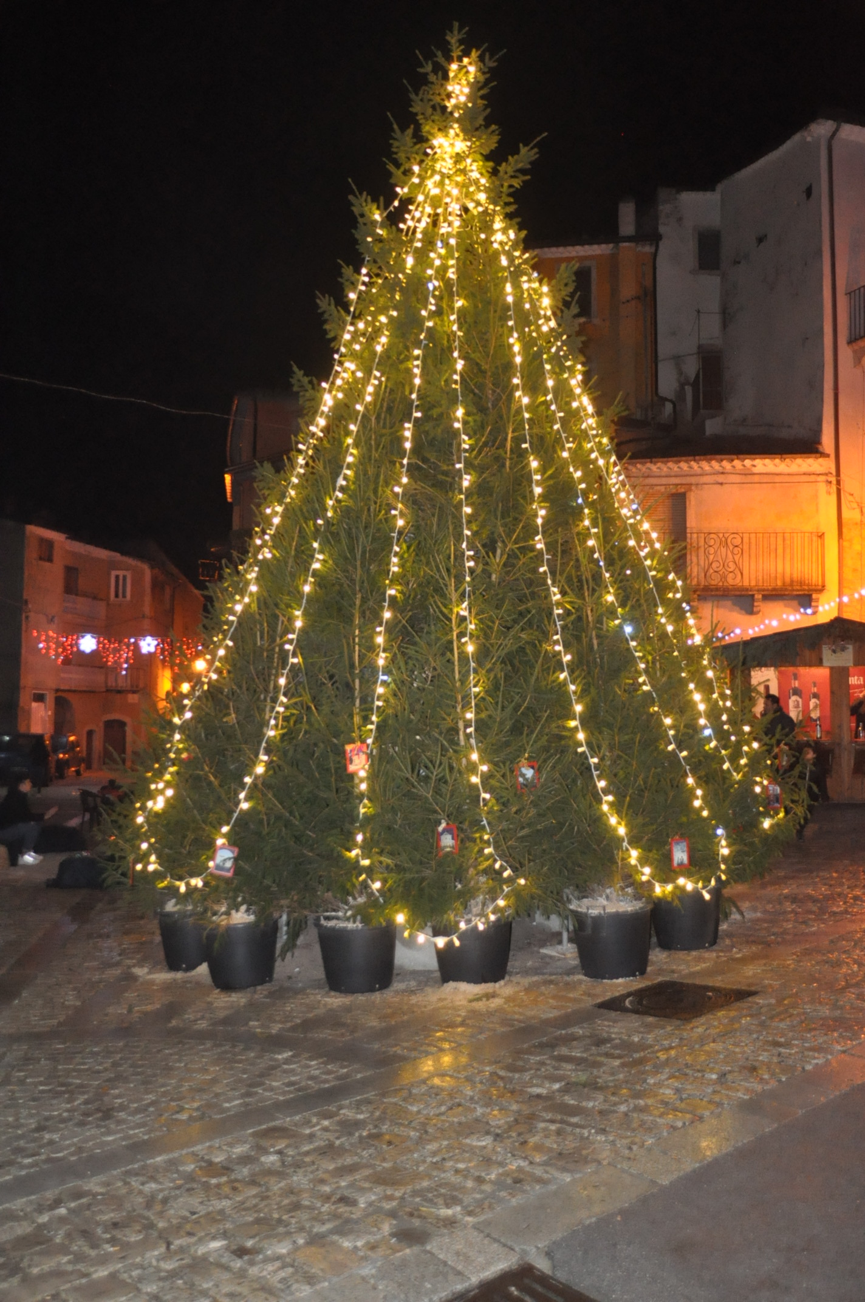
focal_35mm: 33
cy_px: 651
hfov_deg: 39.9
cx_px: 432
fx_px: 1192
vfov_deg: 57.3
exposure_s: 1/40
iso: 3200
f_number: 3.8
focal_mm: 22
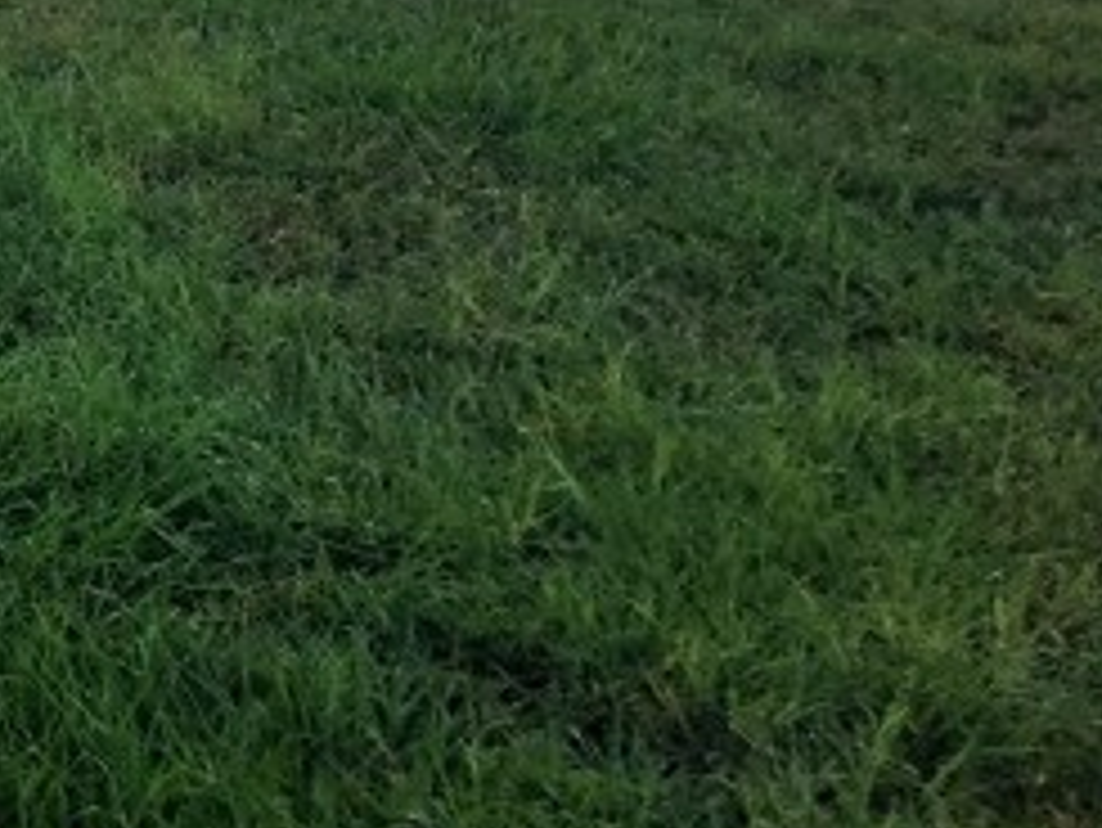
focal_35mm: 121
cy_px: -698
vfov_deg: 11.3
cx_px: -1124
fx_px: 3854
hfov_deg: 13.7
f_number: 2.2
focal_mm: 4.15
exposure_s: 1/120
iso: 25
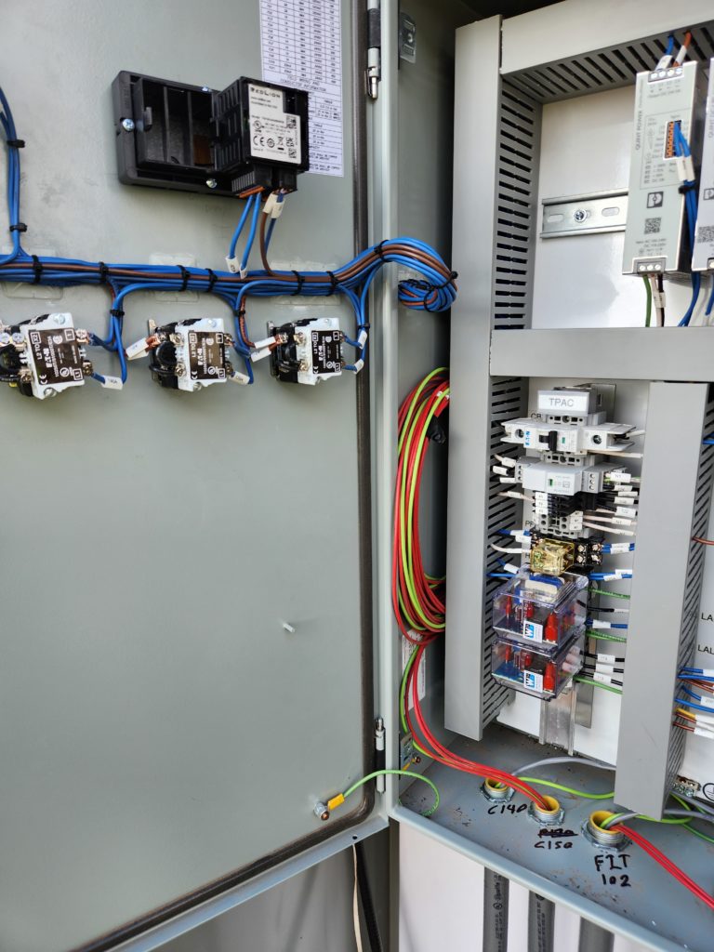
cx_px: 357
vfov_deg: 73.9
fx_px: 633
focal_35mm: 23
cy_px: 476
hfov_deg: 58.9
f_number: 1.8
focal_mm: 5.4
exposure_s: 1/232
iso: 20
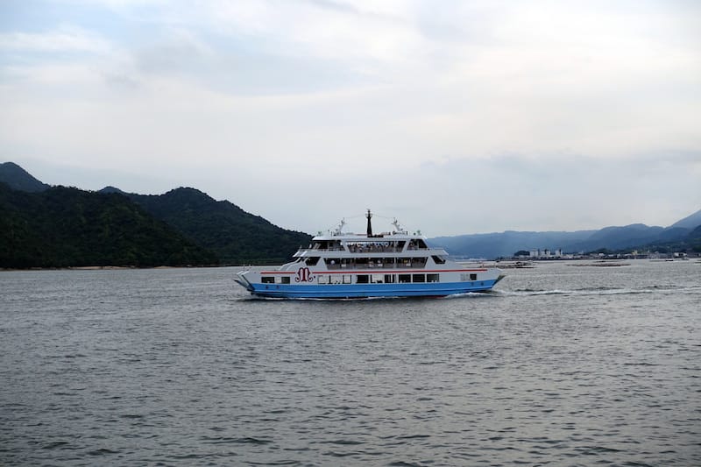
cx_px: 350
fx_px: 1265
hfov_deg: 31.0
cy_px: 234
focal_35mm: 65
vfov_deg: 20.9
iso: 125
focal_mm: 23.9
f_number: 5.6
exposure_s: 1/500
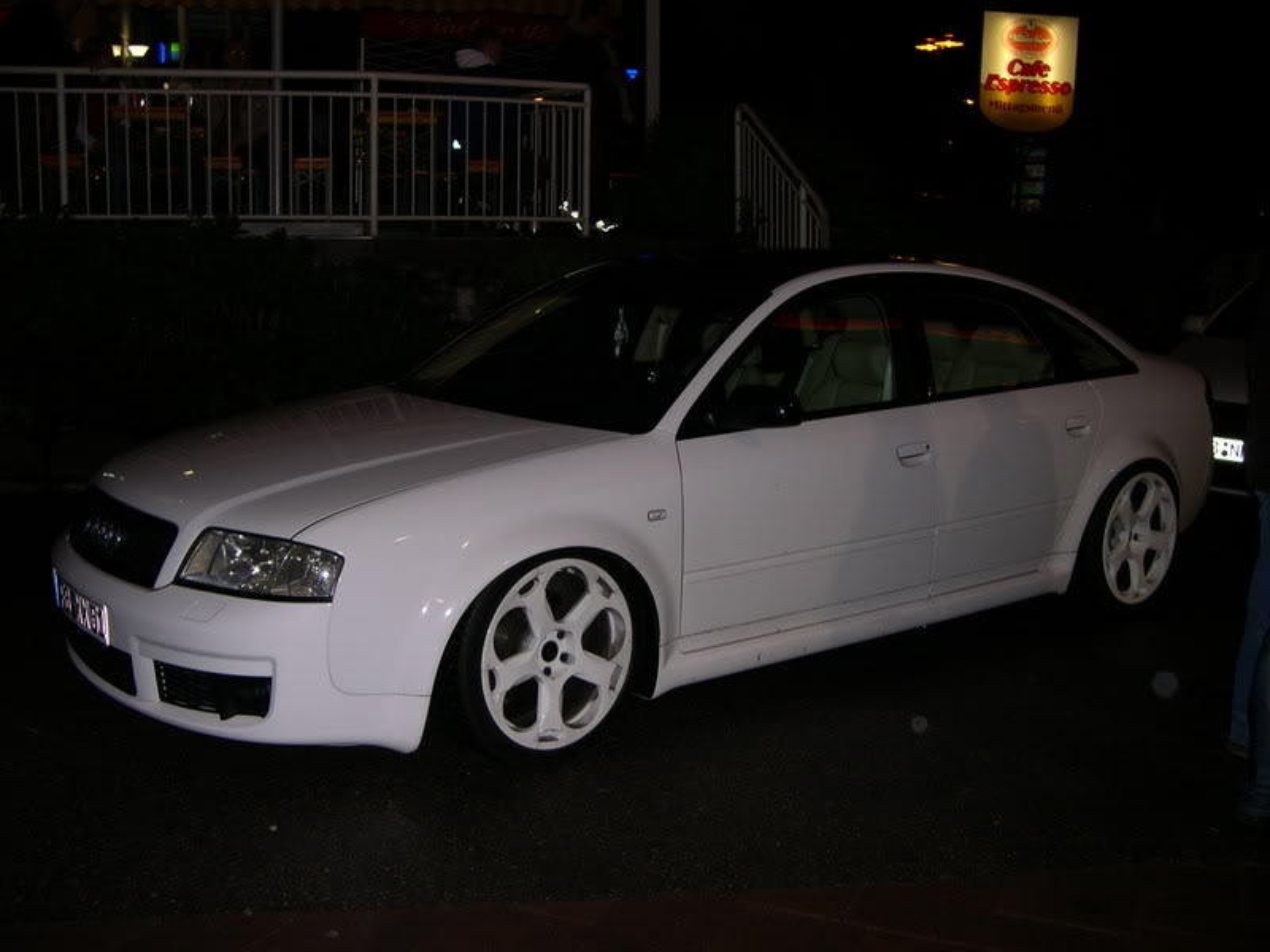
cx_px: 635
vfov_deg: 37.7
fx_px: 1394
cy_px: 476
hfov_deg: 49.0
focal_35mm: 38
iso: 103
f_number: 2.8
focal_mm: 8
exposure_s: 1/60
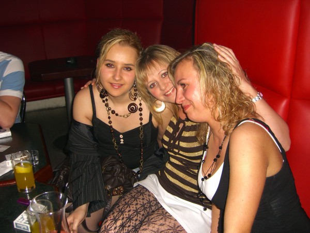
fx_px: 340
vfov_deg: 37.7
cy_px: 116
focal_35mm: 38
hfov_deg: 49.0
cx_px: 155
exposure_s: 1/60
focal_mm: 7.9
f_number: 2.8
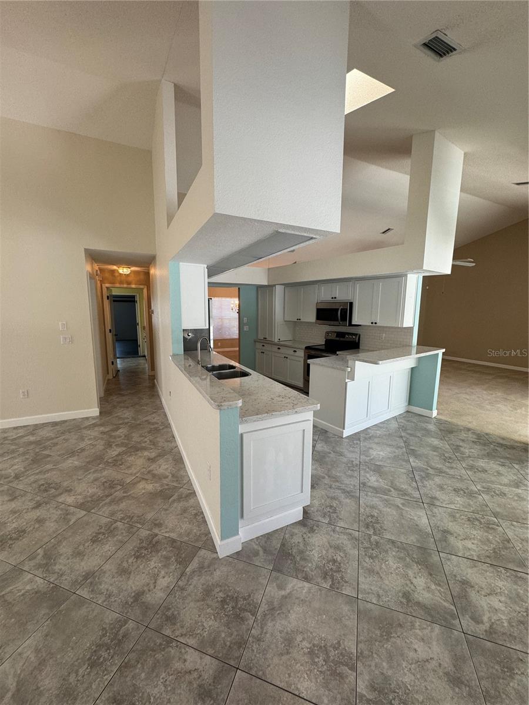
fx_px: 285
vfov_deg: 102.1
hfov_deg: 85.7
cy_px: 352
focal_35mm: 14
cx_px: 264
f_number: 2.2
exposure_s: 1/120
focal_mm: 2.22
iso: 125
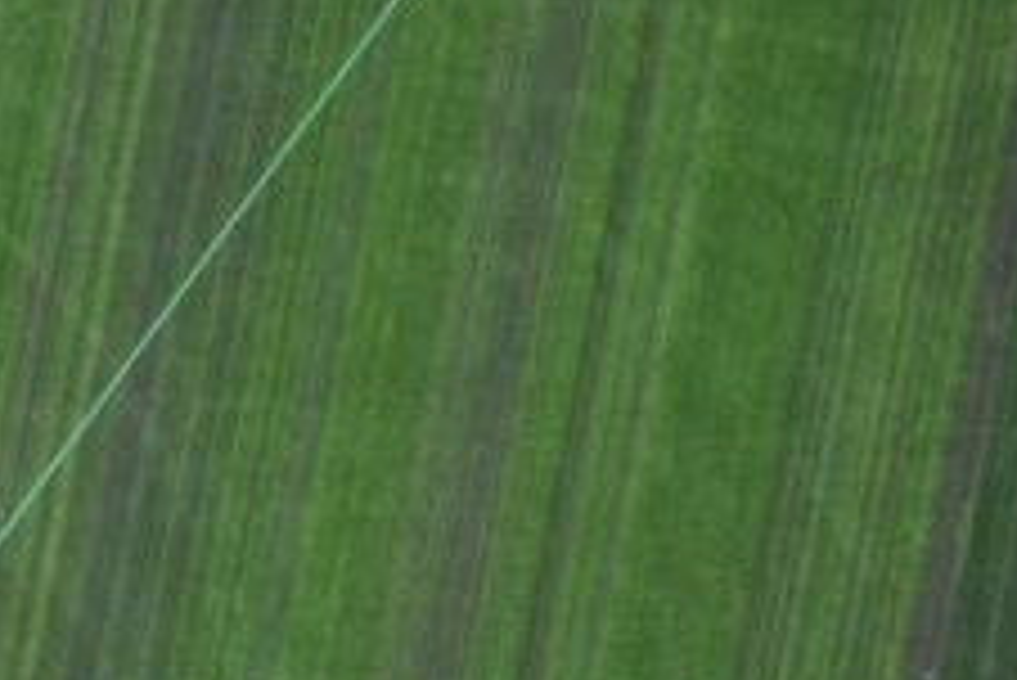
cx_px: -544
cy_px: 1171
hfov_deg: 16.4
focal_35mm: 113
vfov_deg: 11.4
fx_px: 3194
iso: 100
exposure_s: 1/500
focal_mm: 6.72
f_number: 1.7
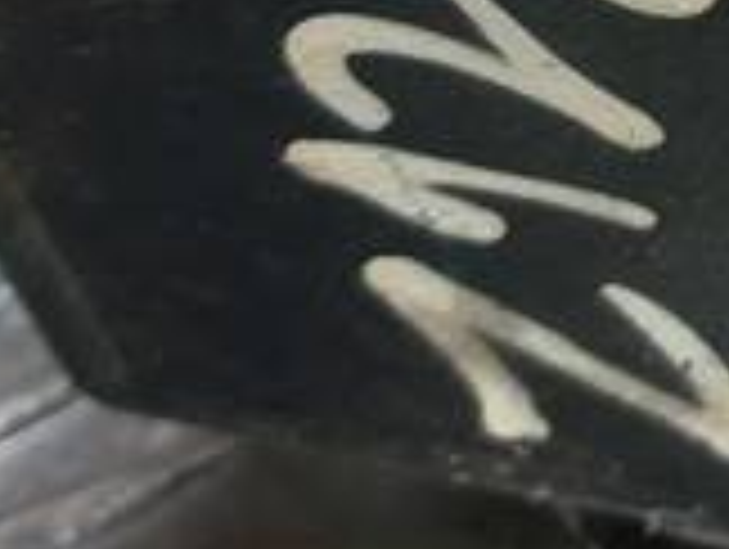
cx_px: 1242
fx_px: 3332
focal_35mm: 158
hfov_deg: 11.7
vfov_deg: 9.0
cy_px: -410
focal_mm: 4.6
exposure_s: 1/50
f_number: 1.8
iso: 50
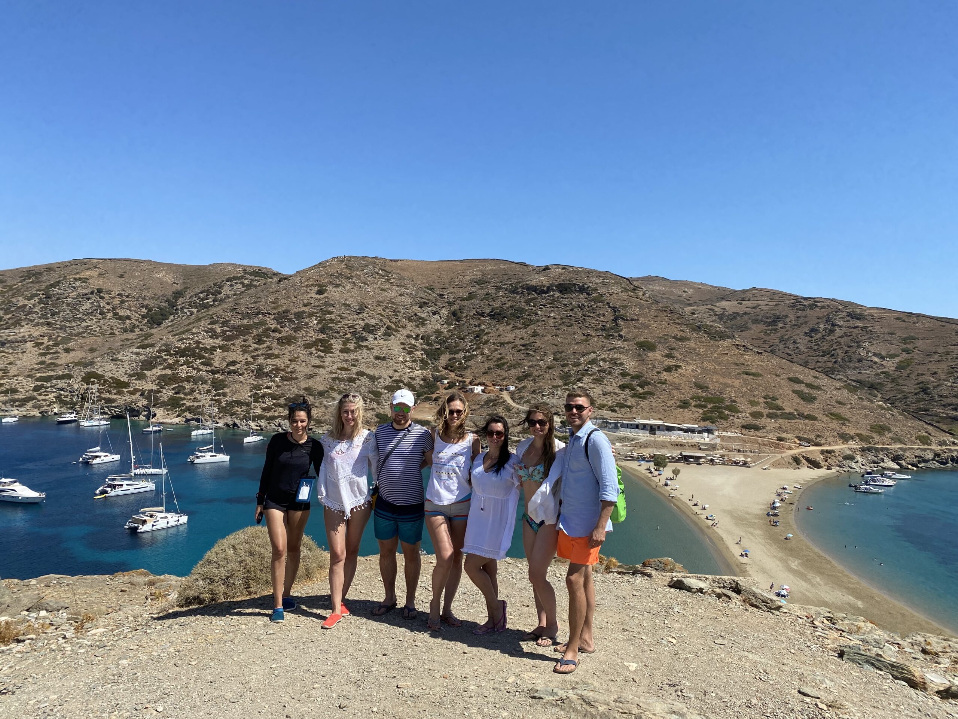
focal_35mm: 26
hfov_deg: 67.3
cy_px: 360
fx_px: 720
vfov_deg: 53.1
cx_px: 479
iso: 32
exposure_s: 1/3125
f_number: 1.8
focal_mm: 4.25
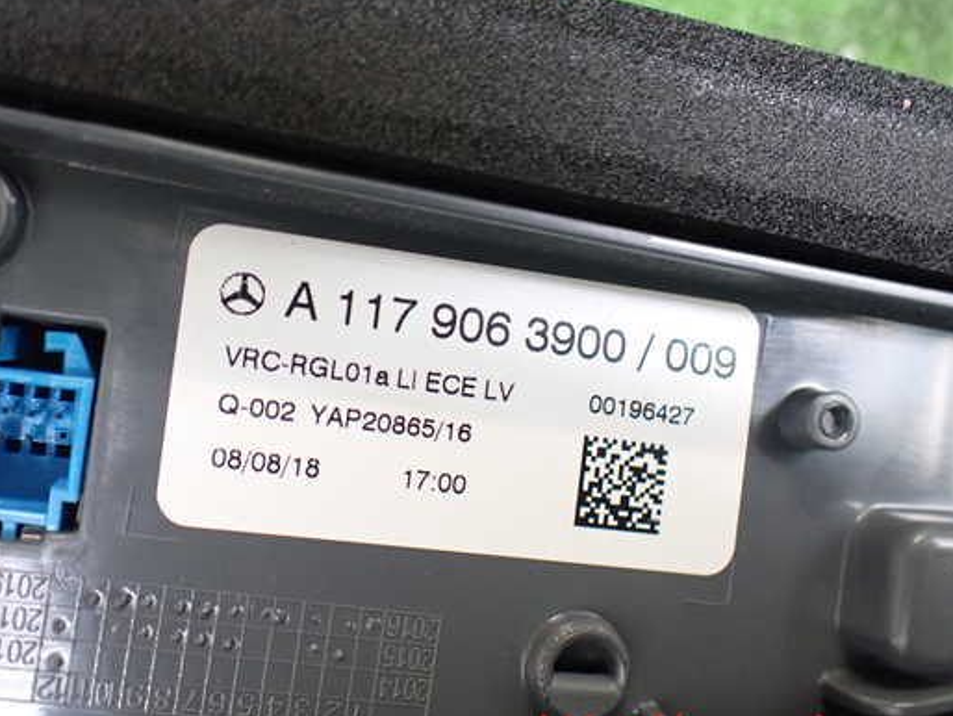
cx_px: 402
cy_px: 339
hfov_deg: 52.4
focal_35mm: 35
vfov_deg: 40.7
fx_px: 964
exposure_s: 1/100
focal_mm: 5.4
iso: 800
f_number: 2.3
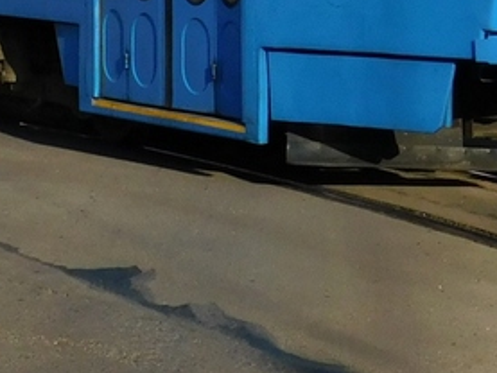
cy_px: -258
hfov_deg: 14.7
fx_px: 1910
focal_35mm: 133
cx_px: 59
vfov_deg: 10.6
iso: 125
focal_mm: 6.3
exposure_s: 1/1250
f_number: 3.5
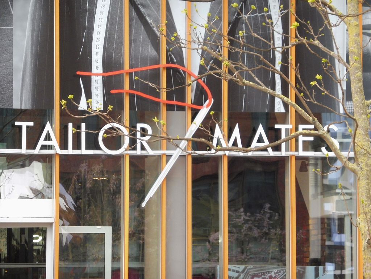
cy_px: 140
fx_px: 2476
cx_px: 186
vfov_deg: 6.4
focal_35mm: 231
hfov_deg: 8.6
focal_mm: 41.3
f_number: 5.6
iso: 400
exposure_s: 1/125
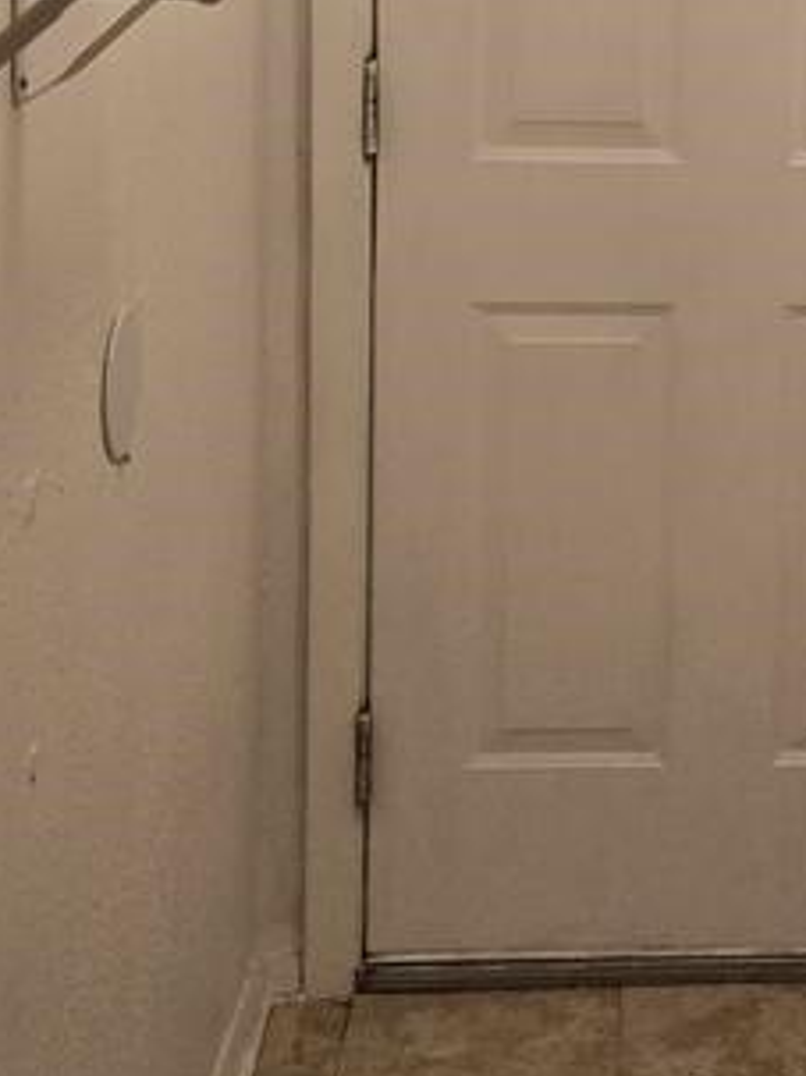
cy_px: -28
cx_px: 849
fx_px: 2548
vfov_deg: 22.8
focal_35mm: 82
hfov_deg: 17.5
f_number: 1.8
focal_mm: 5.4
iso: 200
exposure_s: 1/120
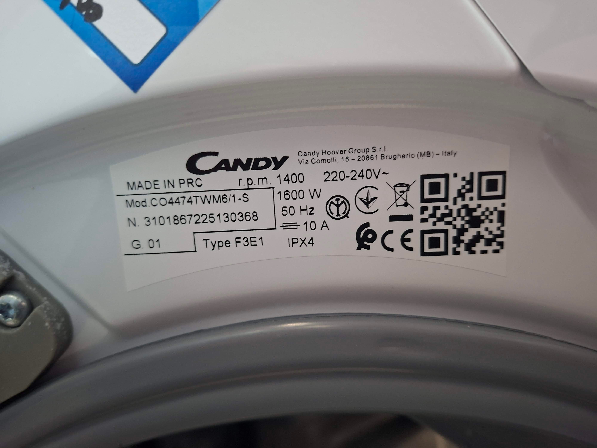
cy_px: 224
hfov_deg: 73.9
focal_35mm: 23
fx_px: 397
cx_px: 298
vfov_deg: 58.9
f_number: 1.8
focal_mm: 5.54
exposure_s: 1/25
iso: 500
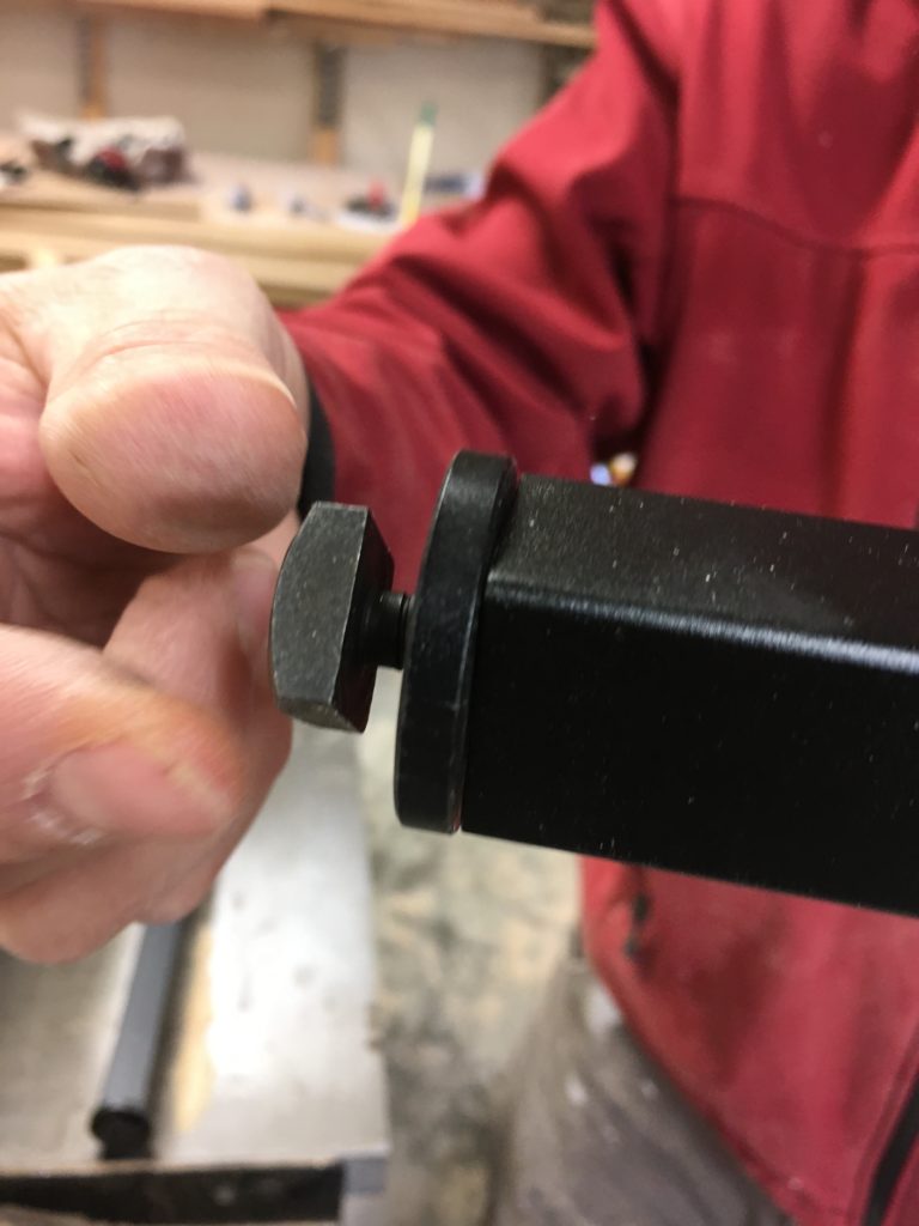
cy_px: 613
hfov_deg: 48.2
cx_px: 460
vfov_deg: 61.7
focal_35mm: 29
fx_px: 1027
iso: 100
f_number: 2.2
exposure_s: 1/30
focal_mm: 4.15
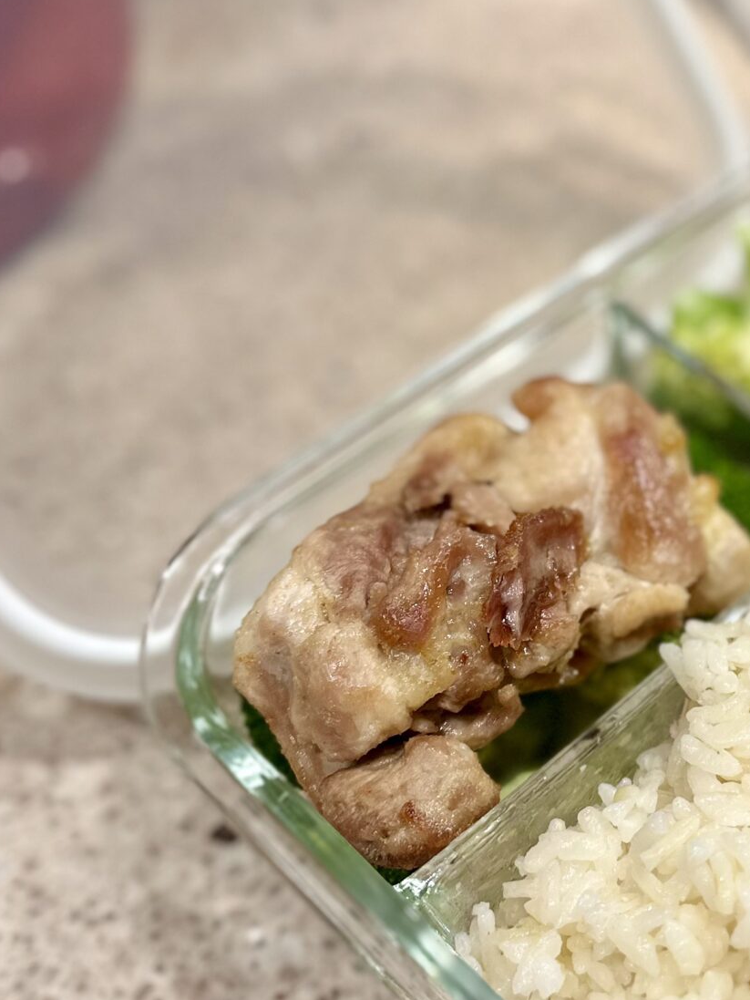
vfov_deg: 34.3
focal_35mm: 56
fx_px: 1617
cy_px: 428
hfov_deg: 25.2
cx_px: 691
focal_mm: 6.86
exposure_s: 1/60
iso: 160
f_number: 1.78
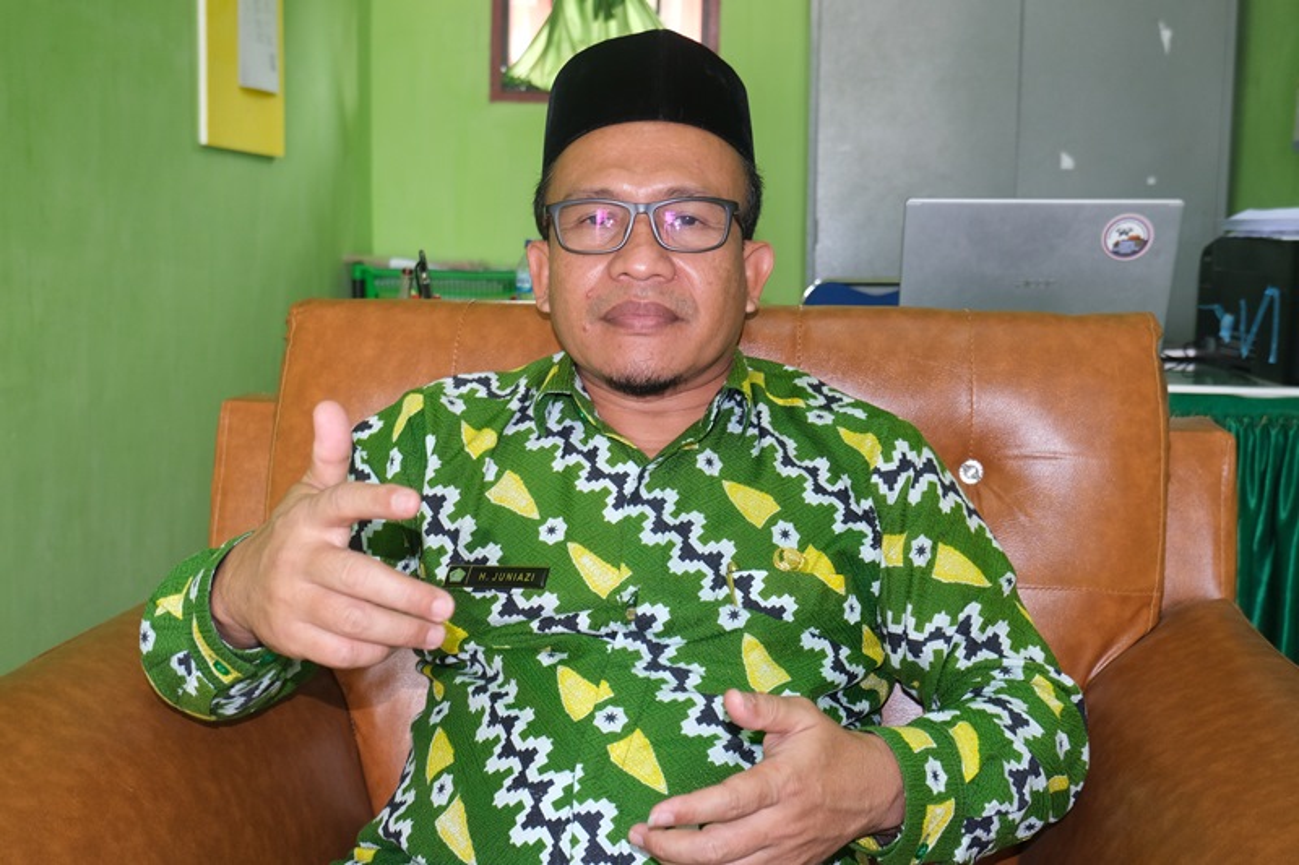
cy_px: 432
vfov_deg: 35.0
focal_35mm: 38
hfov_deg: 50.7
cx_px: 650
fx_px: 1371
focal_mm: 25.6
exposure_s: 1/60
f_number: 4.4
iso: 1000
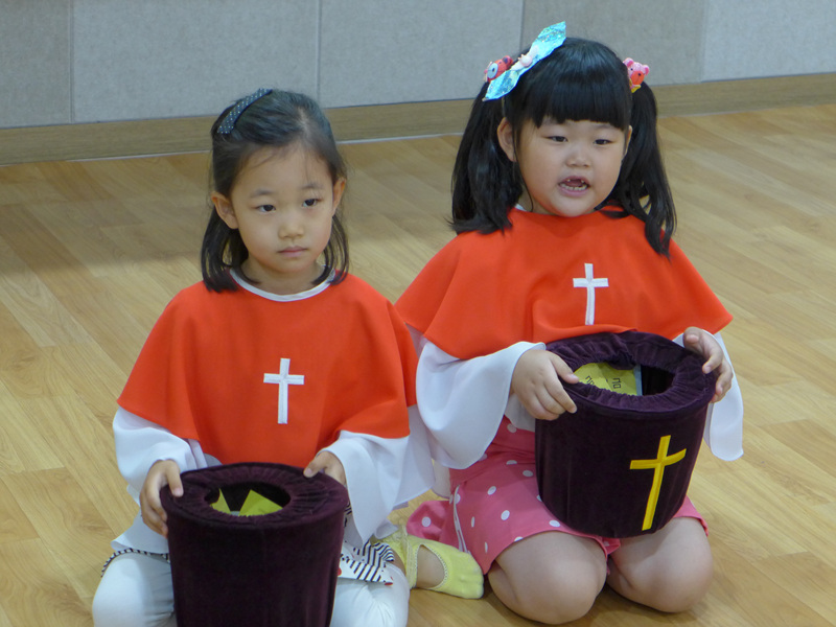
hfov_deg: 21.8
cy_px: 314
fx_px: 2174
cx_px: 418
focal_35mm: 90
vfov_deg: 16.4
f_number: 2.3
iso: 400
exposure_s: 1/100
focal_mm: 17.7
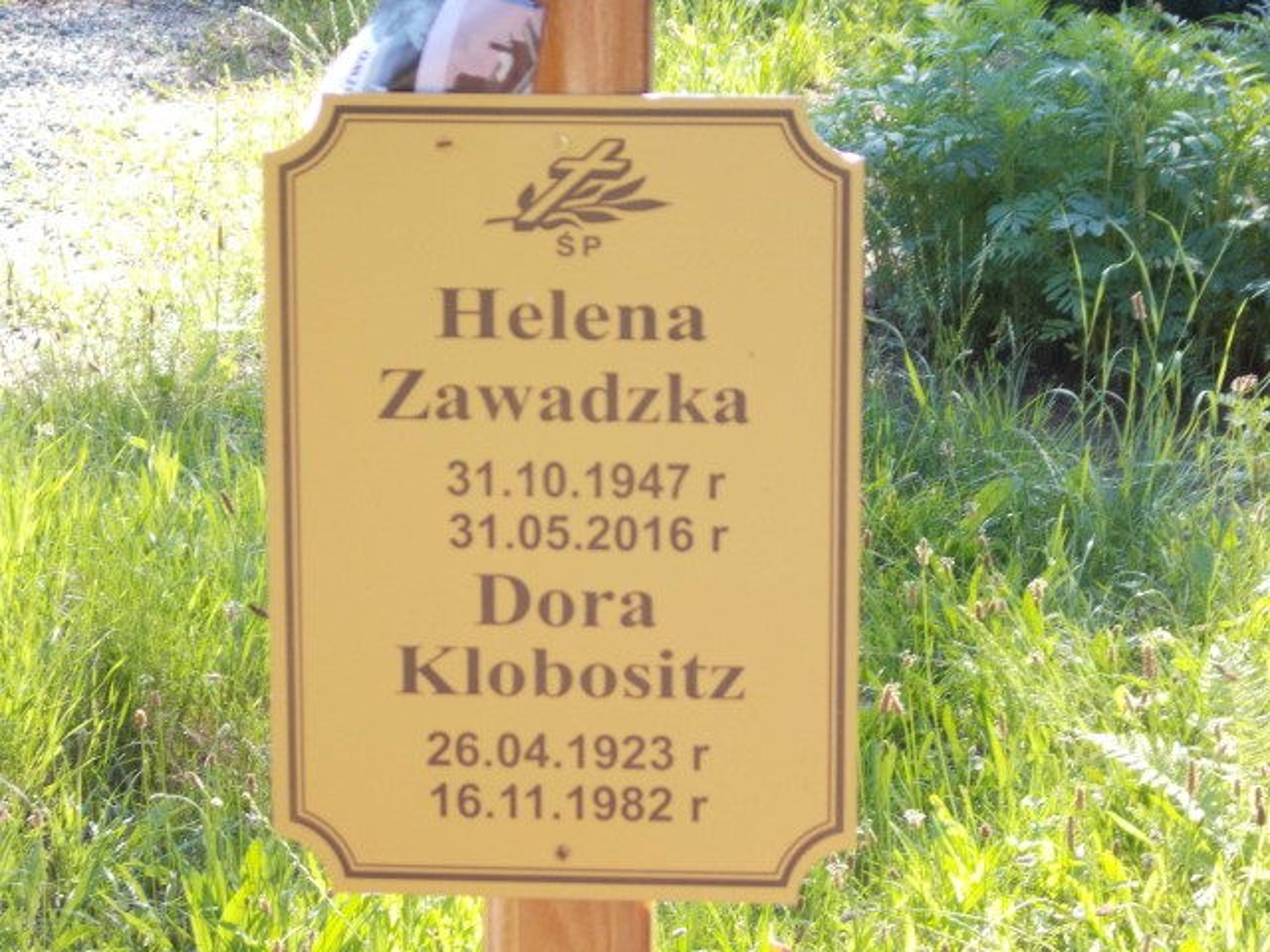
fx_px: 4769
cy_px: 476
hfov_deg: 15.2
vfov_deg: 11.4
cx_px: 635
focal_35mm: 130
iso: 200
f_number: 6.5
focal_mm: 23
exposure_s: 1/60
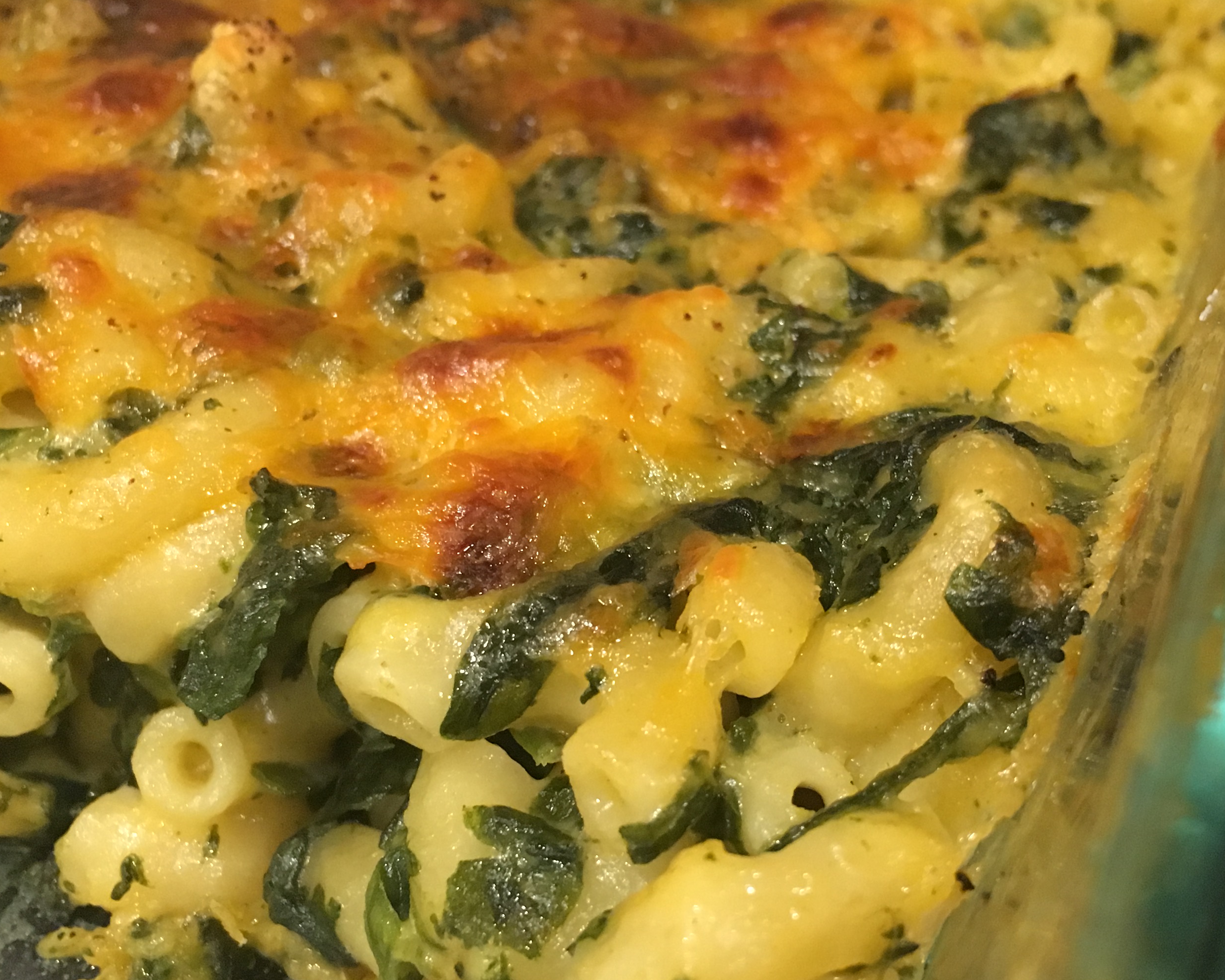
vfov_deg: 32.7
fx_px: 1668
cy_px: 588
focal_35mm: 46
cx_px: 737
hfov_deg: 40.2
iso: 200
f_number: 2.2
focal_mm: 4.15
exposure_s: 1/30
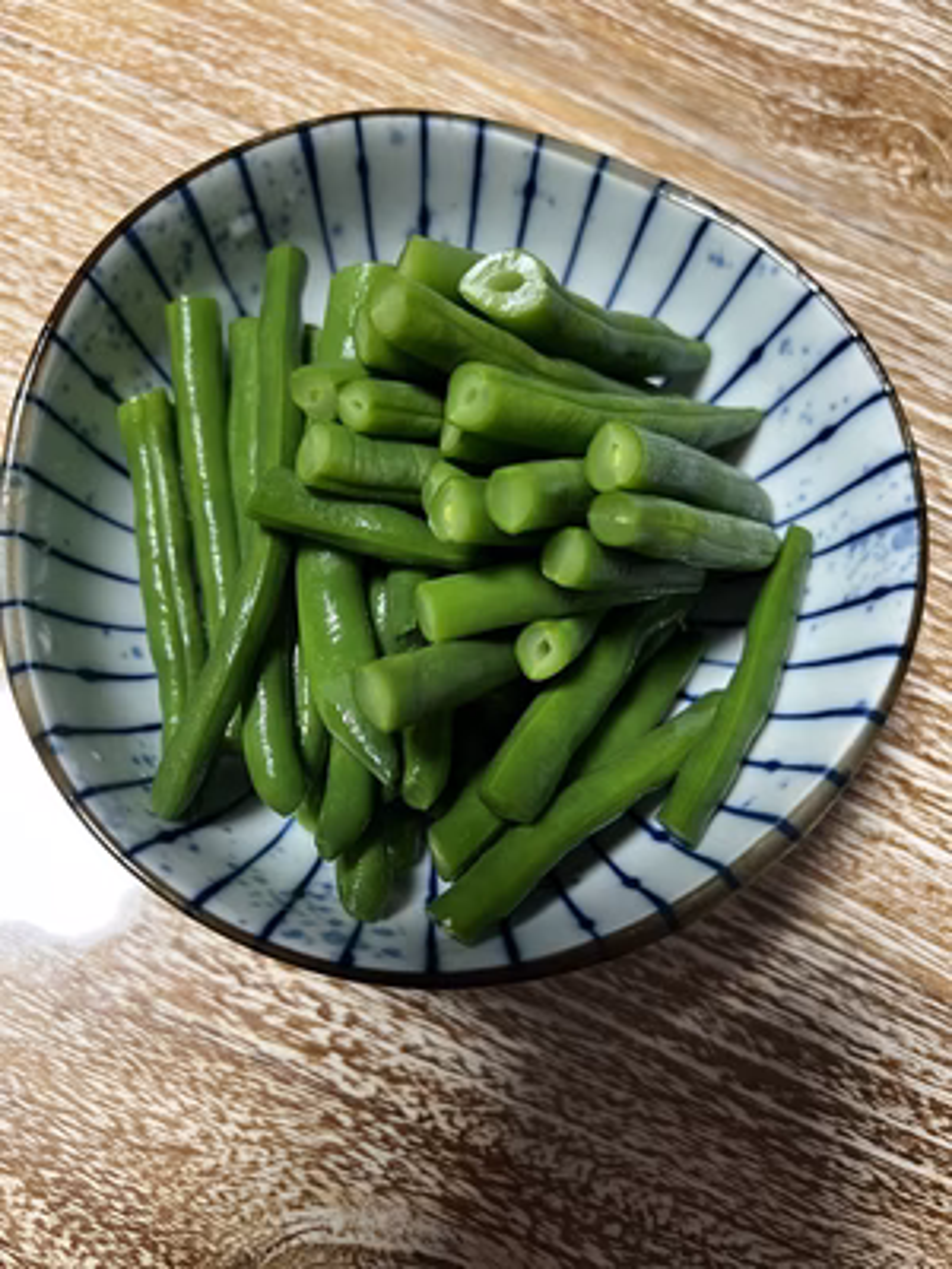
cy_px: 634
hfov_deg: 53.1
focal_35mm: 26
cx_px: 476
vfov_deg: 67.3
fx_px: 953
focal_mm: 5.7
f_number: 1.5
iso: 200
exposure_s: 1/60
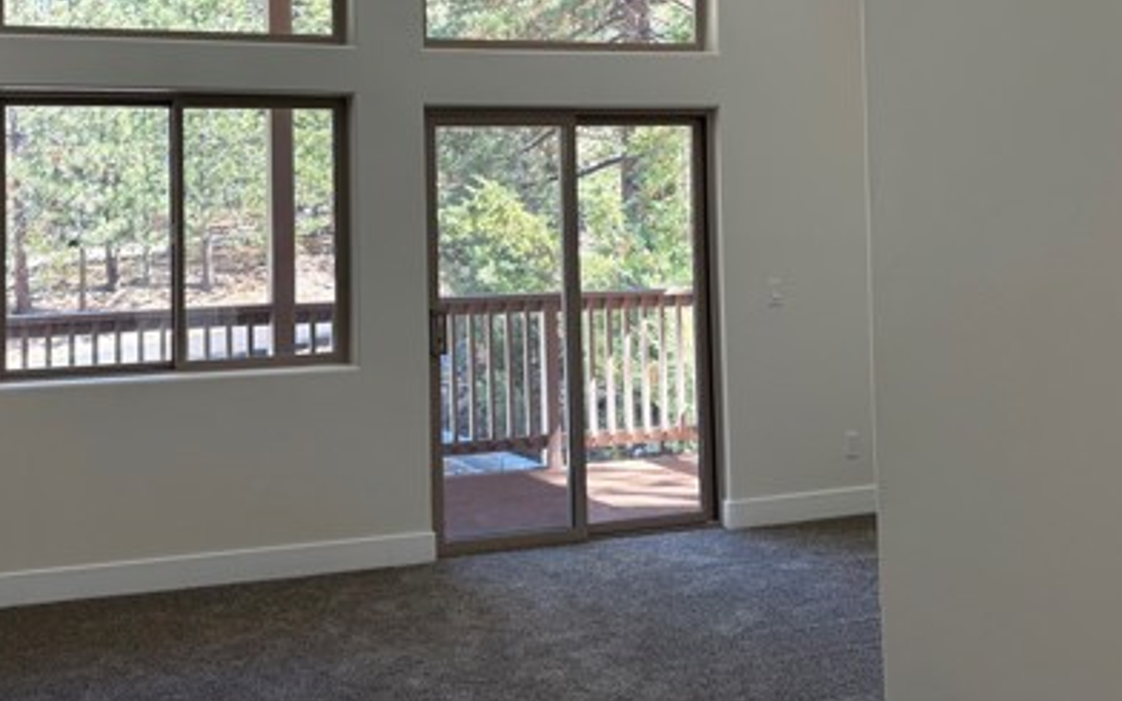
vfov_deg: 28.1
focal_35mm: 45
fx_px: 1376
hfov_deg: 44.0
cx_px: 429
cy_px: 155
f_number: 1.6
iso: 50
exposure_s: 1/120
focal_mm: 5.96
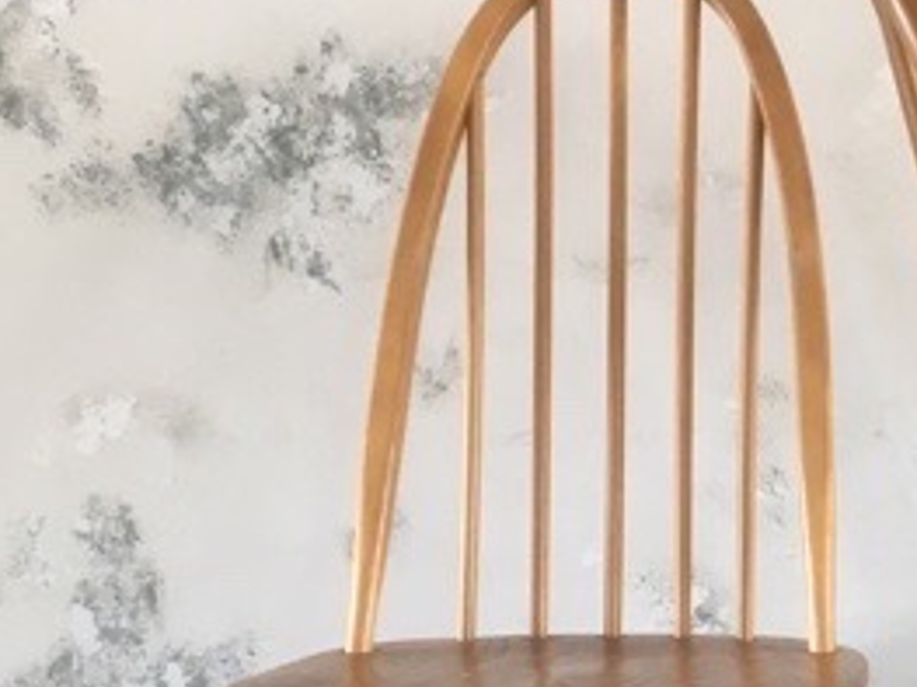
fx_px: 1986
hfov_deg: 25.1
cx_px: 847
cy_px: 614
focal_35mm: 75
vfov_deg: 19.3
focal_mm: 4.15
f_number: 2.2
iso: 50
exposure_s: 1/30
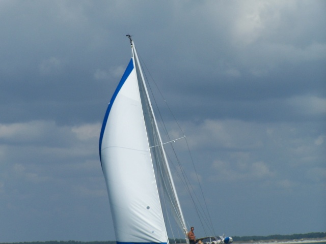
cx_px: 163
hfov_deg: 10.5
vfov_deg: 7.9
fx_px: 1780
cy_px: 122
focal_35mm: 189
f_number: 6.3
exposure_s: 1/750
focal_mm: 31.3
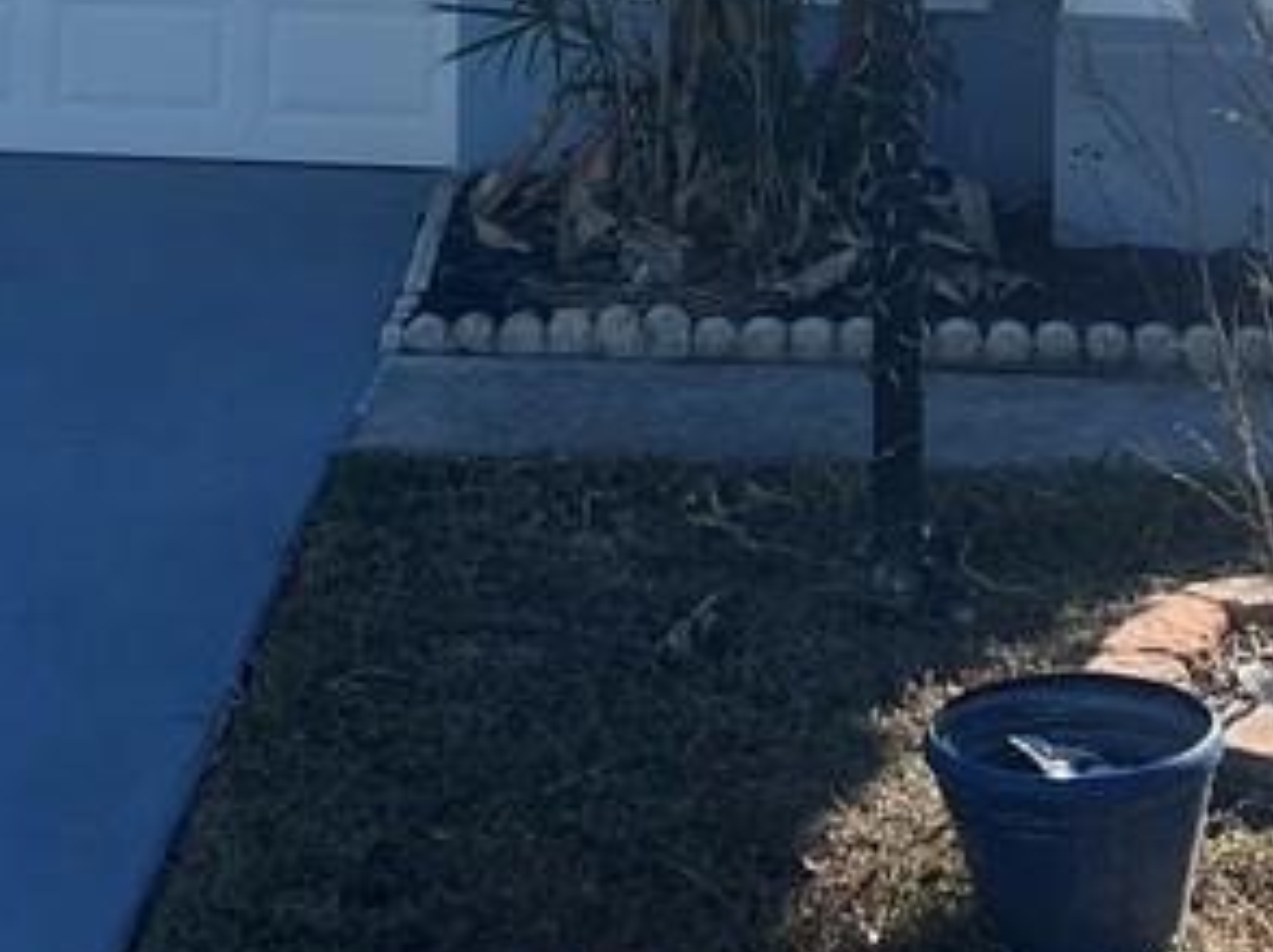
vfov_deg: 14.8
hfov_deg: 21.6
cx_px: 582
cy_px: -587
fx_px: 3342
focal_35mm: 91
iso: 50
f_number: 1.5
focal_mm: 5.7
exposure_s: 1/4274
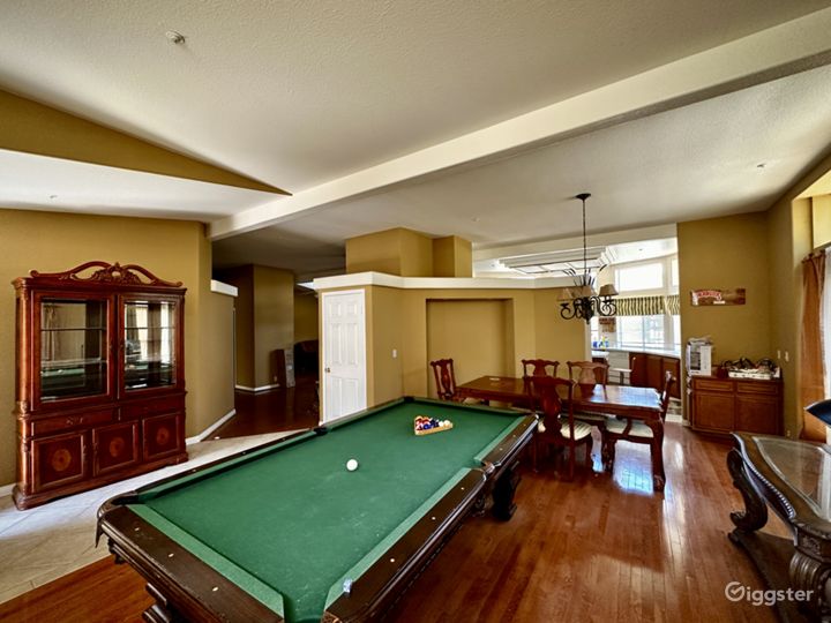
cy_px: 312
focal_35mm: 14
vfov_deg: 85.7
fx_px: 336
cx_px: 416
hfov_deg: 102.1
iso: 200
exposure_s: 1/99
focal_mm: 2.22
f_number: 2.2
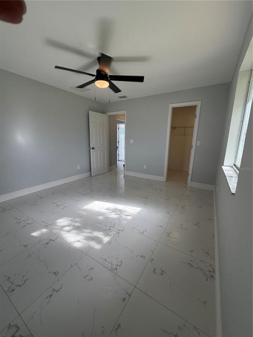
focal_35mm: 14
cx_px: 126
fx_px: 136
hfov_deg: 85.7
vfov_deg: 102.1
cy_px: 168
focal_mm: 2.22
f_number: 2.2
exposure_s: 1/156
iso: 64
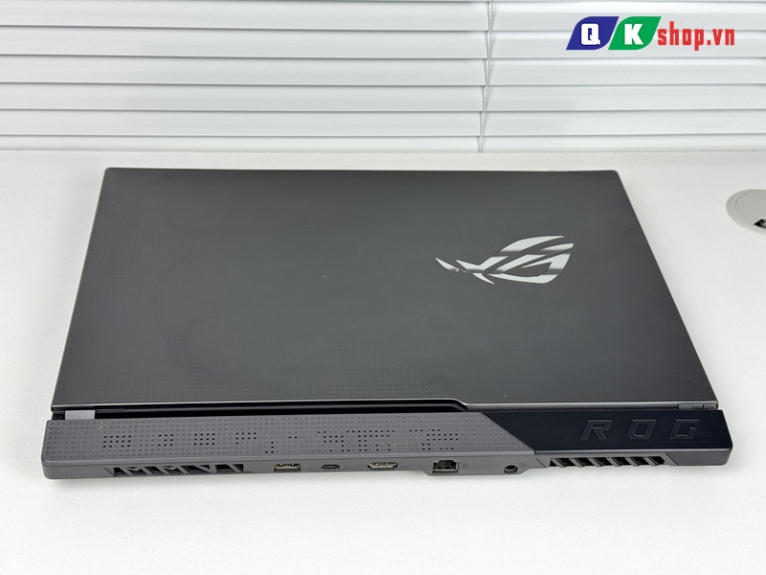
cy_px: 288
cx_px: 383
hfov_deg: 39.7
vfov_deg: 30.3
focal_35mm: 48
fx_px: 1062
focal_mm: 6.76
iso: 50
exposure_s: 1/178
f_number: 1.78
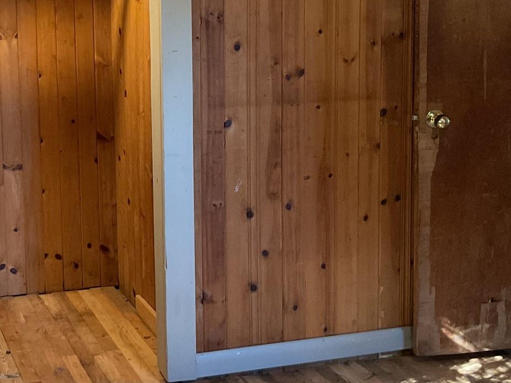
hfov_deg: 29.4
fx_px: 945
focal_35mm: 64
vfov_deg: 22.6
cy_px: 74
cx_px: 88
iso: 320
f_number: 1.8
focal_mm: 3
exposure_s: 1/40
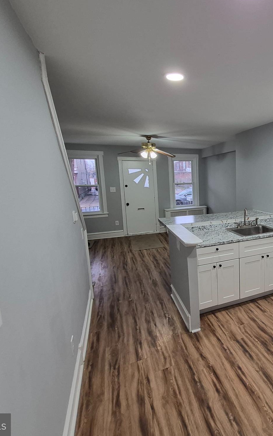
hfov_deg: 55.2
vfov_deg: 88.0
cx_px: 239
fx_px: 226
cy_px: 212
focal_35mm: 19
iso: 160
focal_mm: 1.74
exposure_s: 1/60
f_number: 2.2
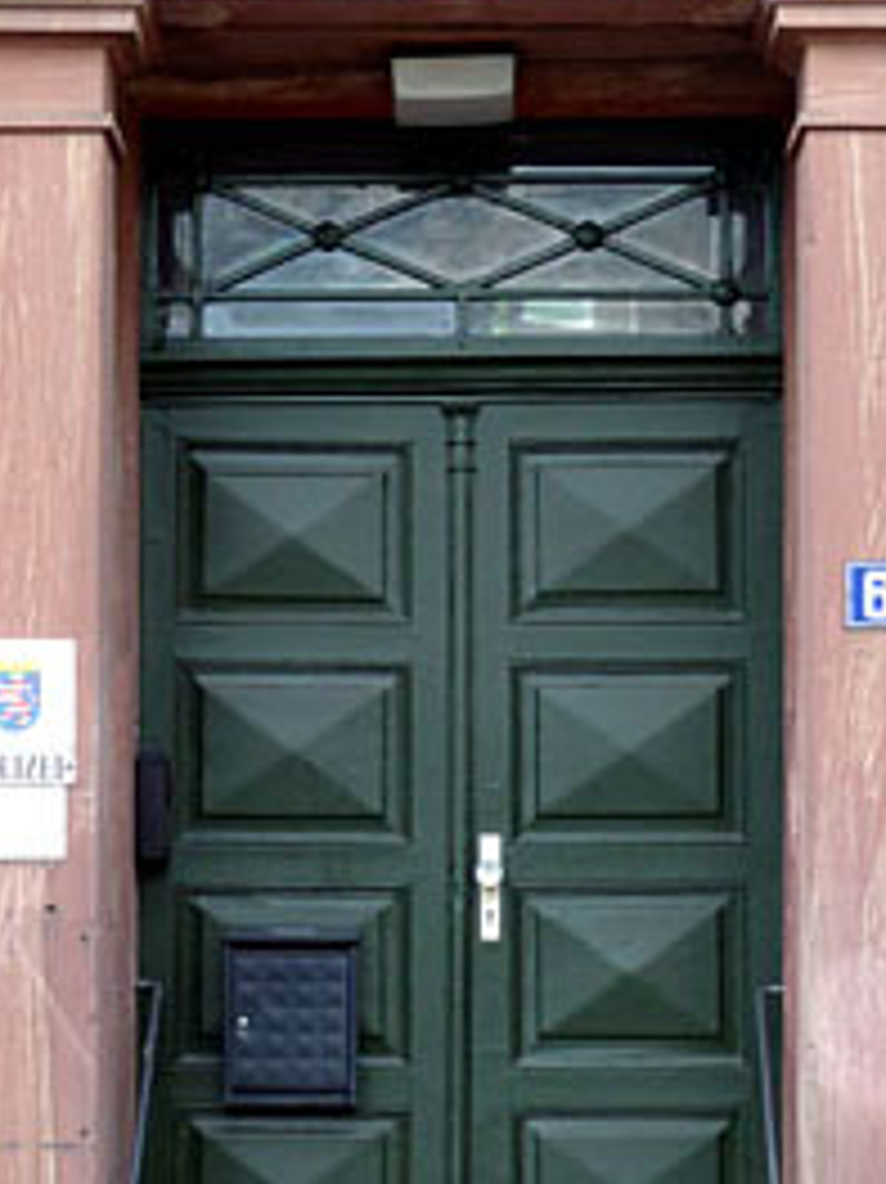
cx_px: 432
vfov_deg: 13.7
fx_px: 4918
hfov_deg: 10.3
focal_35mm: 144
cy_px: 707
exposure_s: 1/60
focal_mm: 10.3
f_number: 4
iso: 80
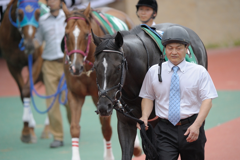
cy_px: 80
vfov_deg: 2.3
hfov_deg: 3.4
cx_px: 120
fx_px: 3997
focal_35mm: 600
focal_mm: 600
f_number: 5.6
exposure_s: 1/1000
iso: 1250
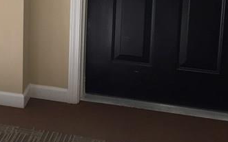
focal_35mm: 95
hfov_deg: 20.5
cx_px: -41
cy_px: -25
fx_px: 590
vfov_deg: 13.4
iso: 40
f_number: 2.2
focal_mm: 4.15
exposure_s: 1/30
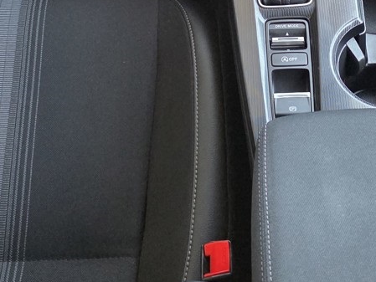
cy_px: -79
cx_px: 295
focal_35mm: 82
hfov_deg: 23.5
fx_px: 891
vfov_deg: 17.0
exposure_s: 1/120
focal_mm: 6.3
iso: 500
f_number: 1.7
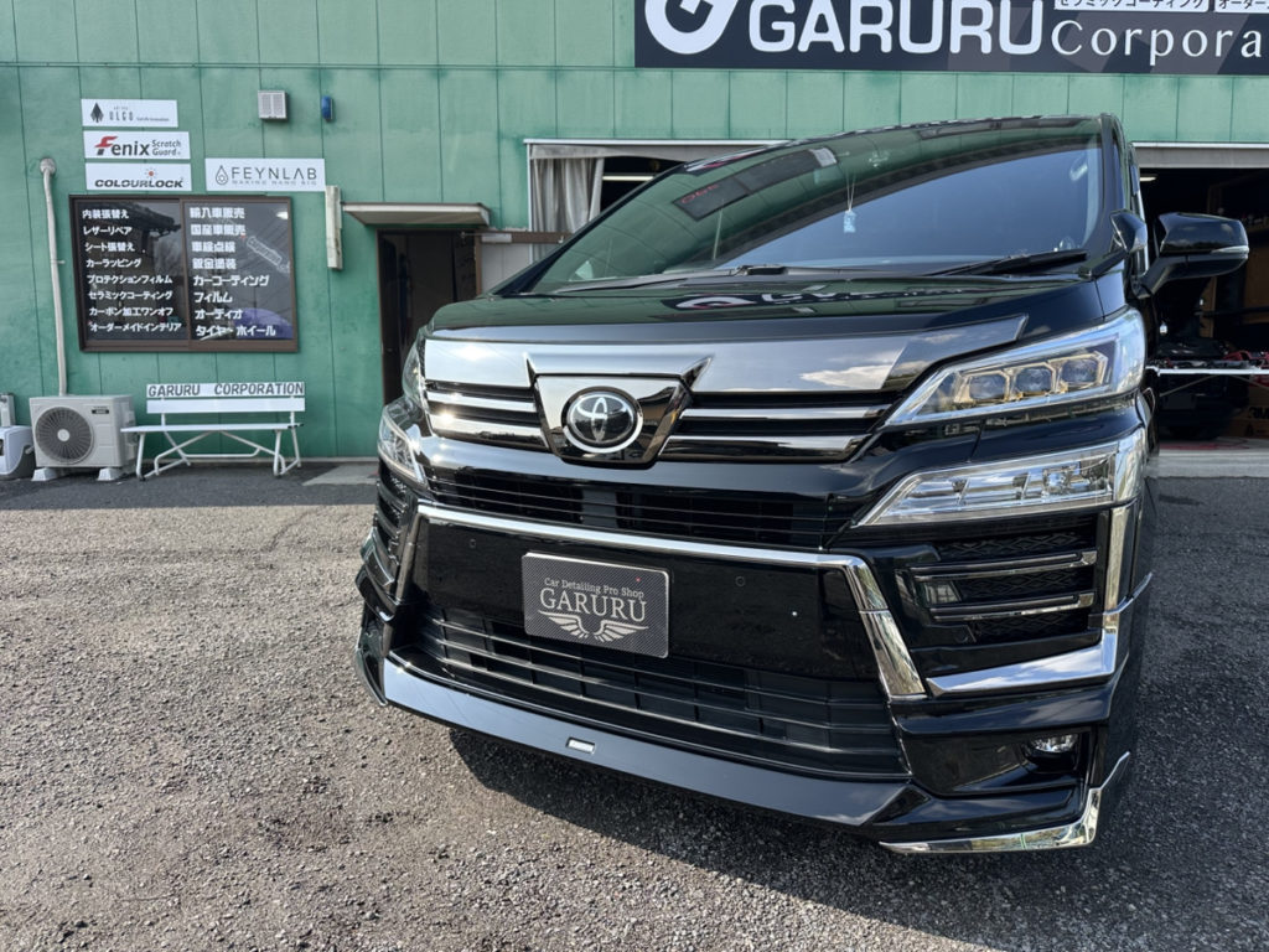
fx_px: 880
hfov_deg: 71.6
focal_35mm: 24
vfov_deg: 56.8
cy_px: 476
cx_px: 634
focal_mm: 6.86
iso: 80
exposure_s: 1/1304
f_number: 1.78
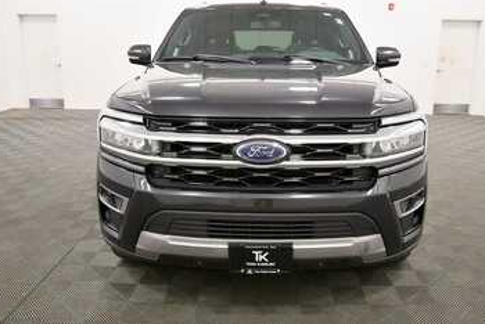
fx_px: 431
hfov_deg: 58.6
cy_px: 142
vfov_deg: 41.1
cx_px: 262
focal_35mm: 32
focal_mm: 19
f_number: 5.6
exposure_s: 1/125
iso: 1250
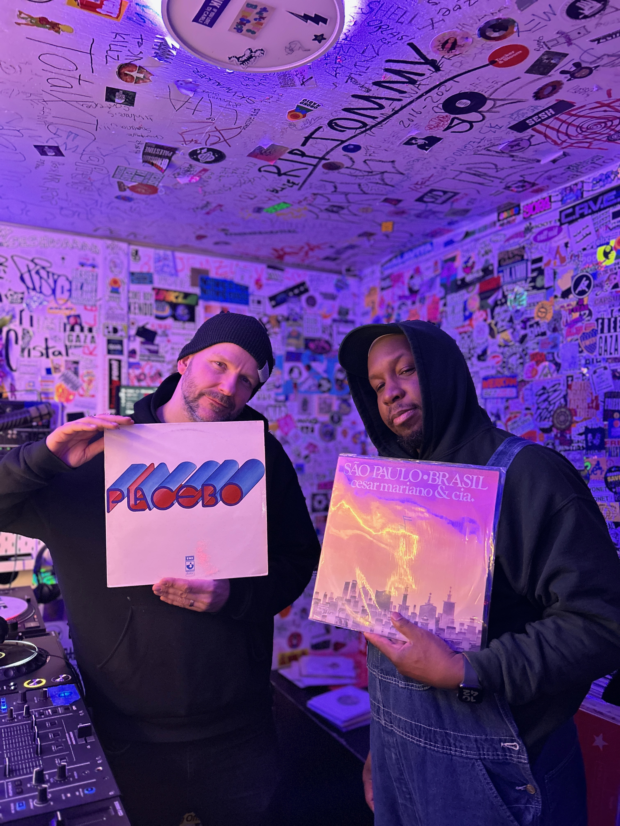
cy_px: 413
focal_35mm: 26
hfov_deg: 53.1
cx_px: 310
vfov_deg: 67.3
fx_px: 621
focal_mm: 5.7
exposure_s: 1/30
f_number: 1.5
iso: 800
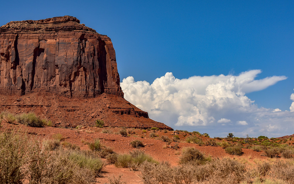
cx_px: 161
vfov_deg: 19.1
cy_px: 80
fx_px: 545
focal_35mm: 68
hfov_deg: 30.2
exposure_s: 1/1000
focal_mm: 46
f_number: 6.3
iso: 160
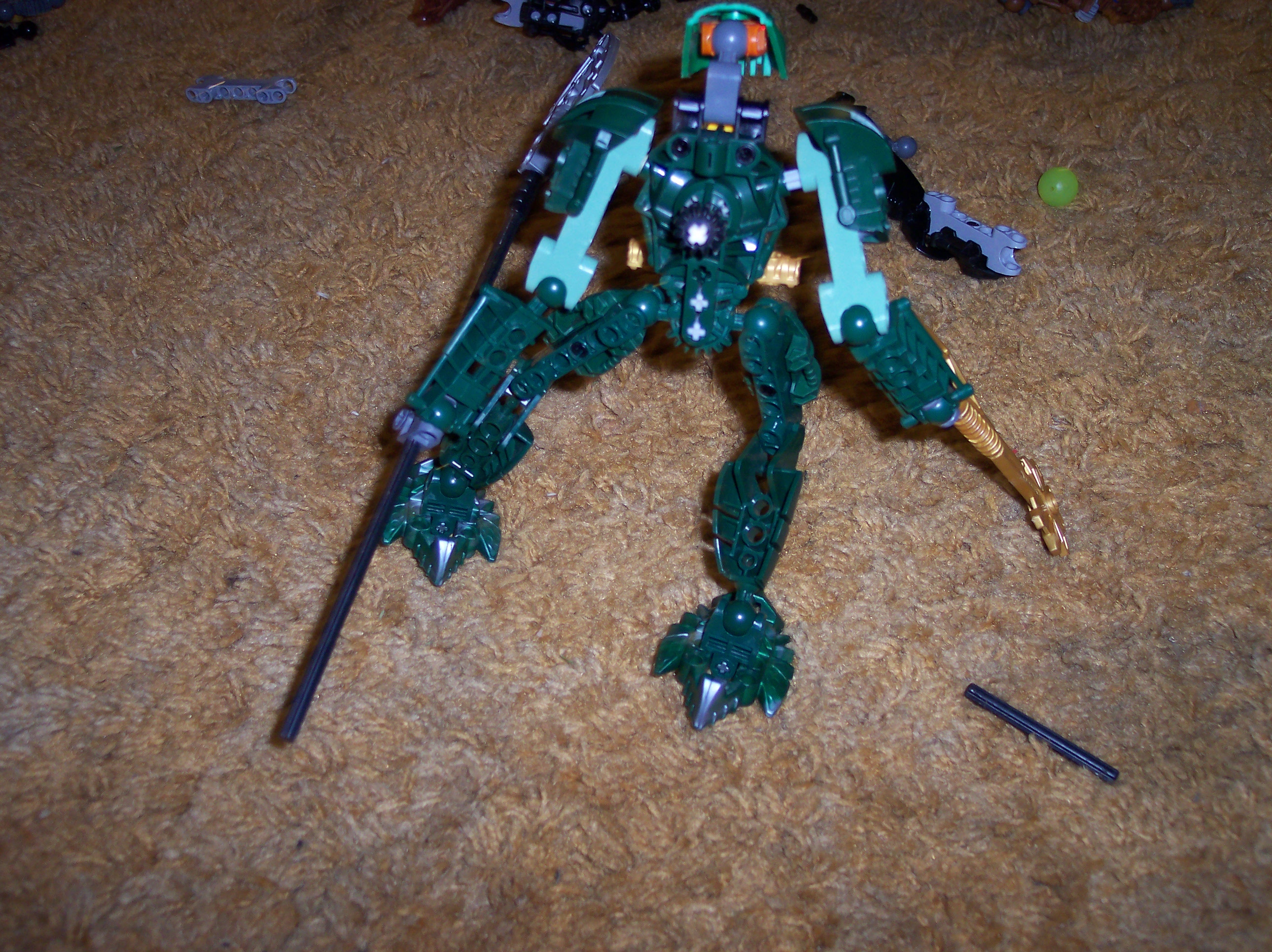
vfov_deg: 37.7
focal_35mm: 38
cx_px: 636
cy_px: 476
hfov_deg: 49.0
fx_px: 1396
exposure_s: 1/30
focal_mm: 8
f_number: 2.8
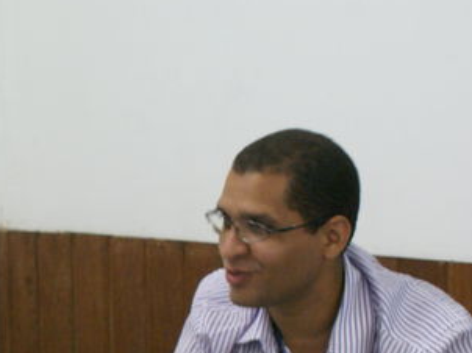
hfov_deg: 18.2
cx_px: -21
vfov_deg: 13.8
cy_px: 374
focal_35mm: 105
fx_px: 1431
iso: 400
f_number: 5
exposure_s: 1/15
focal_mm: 30
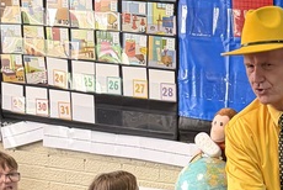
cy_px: 338
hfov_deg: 17.8
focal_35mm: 111
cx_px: 300
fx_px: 874
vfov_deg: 11.5
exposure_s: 1/60
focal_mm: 6.76
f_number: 1.78
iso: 320
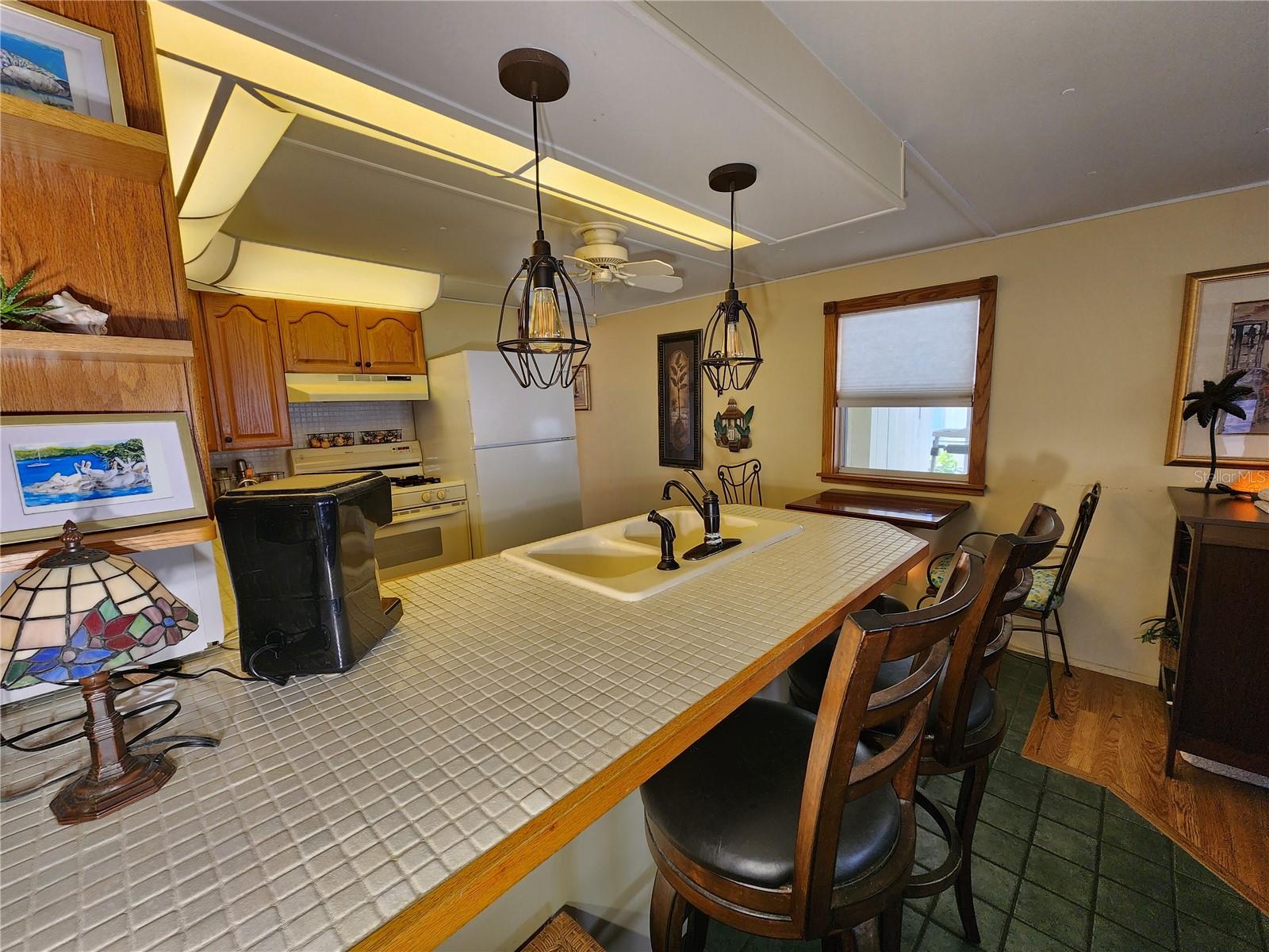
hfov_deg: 106.2
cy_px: 476
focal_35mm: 13
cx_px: 634
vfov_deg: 89.9
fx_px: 477
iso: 100
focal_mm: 2.2
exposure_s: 1/60
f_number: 2.2
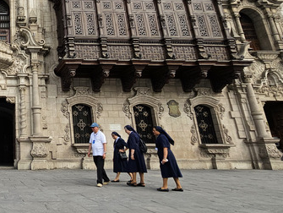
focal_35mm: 31
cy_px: 62
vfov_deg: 44.5
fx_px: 254
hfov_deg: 47.4
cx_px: -6
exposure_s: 1/1636
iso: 50
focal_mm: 2.2
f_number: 2.2
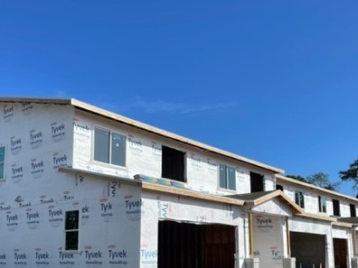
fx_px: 434
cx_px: 180
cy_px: 191
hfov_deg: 44.8
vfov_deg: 33.8
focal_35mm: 42
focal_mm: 4.2
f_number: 1.6
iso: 32
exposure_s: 1/4132
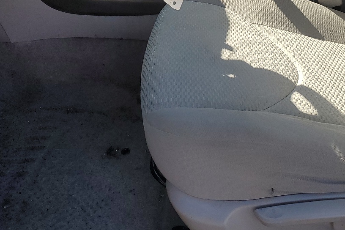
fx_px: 508
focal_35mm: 53
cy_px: -5
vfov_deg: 24.3
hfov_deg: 37.5
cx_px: 170
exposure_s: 1/714
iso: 50
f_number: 1.5
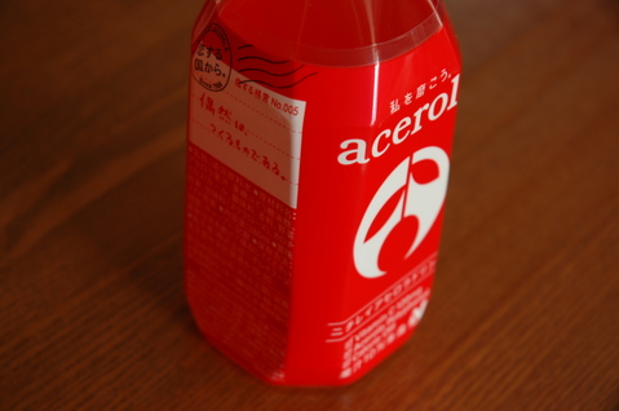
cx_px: 310
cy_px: 206
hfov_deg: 19.5
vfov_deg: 13.0
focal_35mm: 105
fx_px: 1803
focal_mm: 70
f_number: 6.3
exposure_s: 1/4
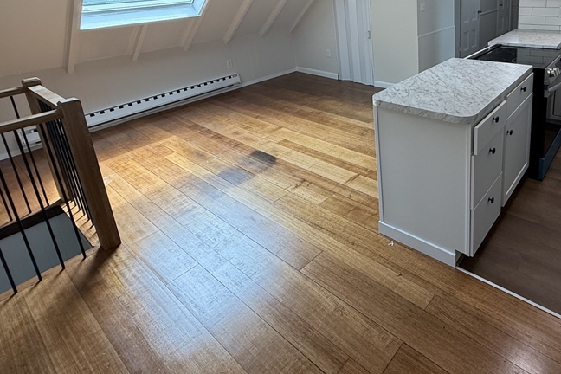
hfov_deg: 72.5
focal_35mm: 23
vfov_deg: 51.4
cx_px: 397
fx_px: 358
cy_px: 70
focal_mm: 2.22
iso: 125
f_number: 2.2
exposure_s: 1/120
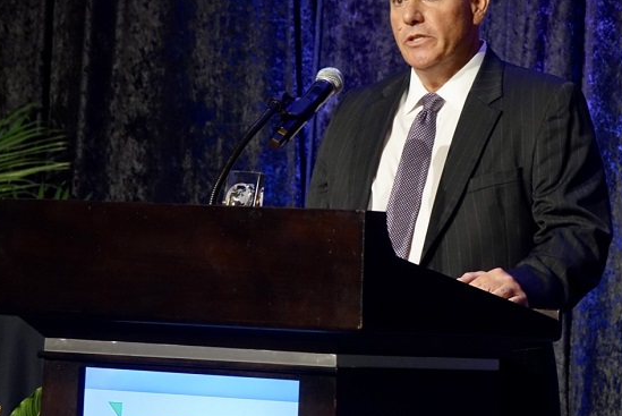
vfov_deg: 5.1
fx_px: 4703
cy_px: 204
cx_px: 407
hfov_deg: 7.6
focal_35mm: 272
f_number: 4
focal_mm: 58.29
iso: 800
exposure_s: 1/25
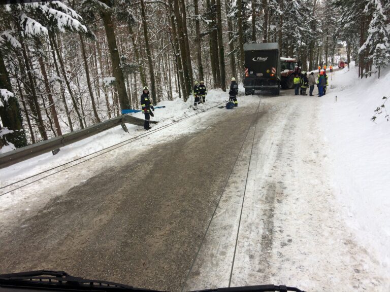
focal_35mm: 29
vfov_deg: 48.2
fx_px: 327
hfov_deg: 61.7
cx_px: 195
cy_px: 146
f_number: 2.2
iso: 32
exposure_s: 1/342
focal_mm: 4.15
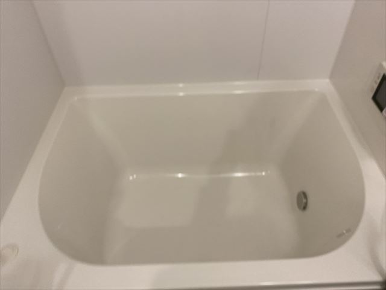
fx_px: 290
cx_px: 193
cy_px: 145
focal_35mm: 26
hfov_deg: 67.3
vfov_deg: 53.1
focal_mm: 4.25
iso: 100
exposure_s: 1/100
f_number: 1.8
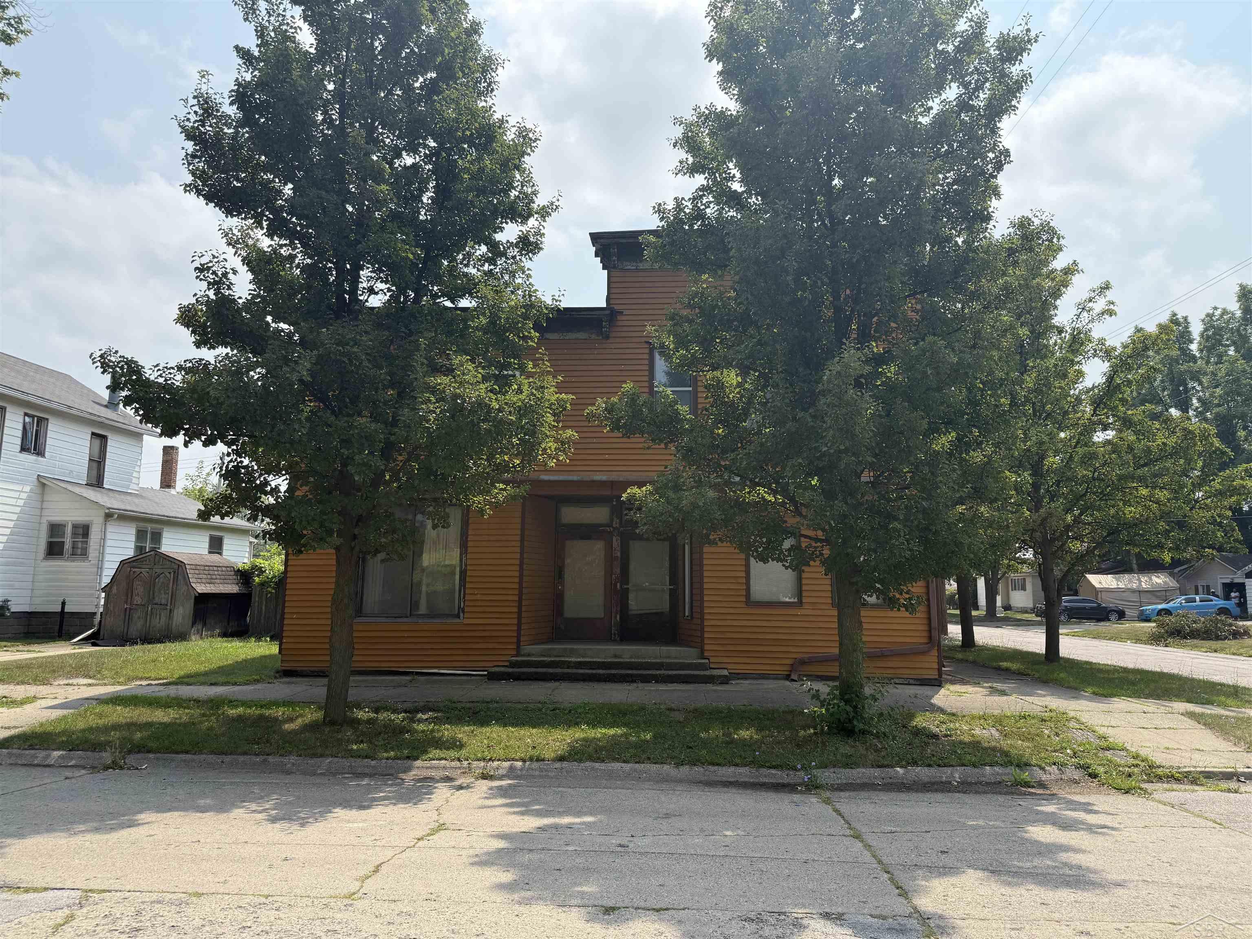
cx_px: 626
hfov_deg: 71.6
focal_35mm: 24
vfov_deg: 56.8
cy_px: 470
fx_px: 868
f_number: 1.78
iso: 100
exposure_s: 1/4405
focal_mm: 6.76
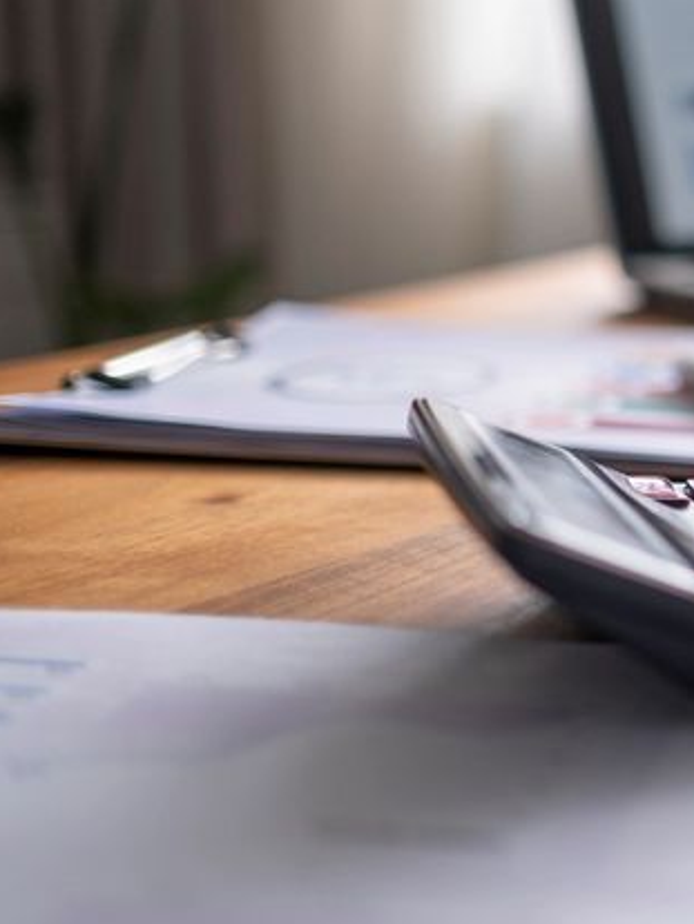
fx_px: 1736
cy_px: 414
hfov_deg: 20.7
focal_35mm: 65
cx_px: 884
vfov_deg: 29.8
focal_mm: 23
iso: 160
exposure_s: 1/200
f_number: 1.4
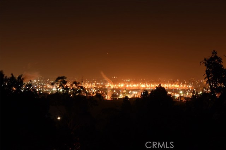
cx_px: 113
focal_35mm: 128
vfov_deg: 10.7
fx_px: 800
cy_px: 75
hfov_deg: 16.1
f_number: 13
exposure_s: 13
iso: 100
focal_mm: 85
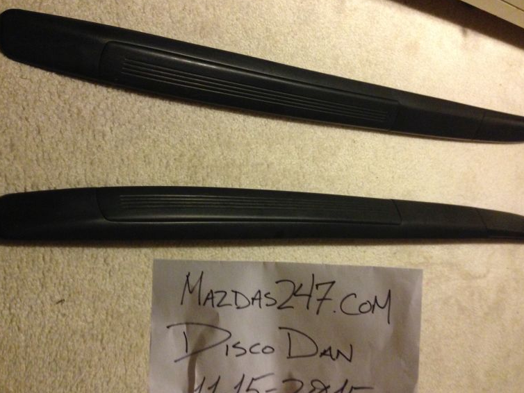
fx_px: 530
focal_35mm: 35
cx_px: 264
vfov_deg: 40.7
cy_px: 202
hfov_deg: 52.6
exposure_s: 1/20
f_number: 2.4
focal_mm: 4.12
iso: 320
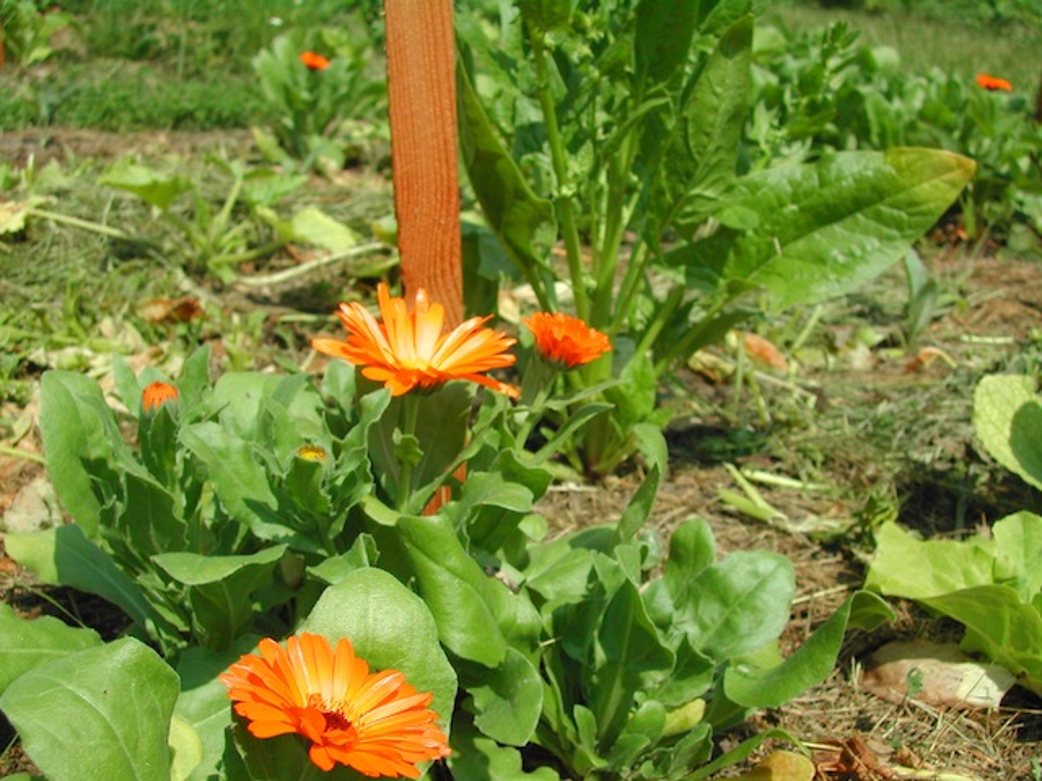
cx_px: 521
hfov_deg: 49.0
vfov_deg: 37.7
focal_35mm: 38
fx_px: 1144
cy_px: 390
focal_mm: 8
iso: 100
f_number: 7.6
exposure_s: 1/296
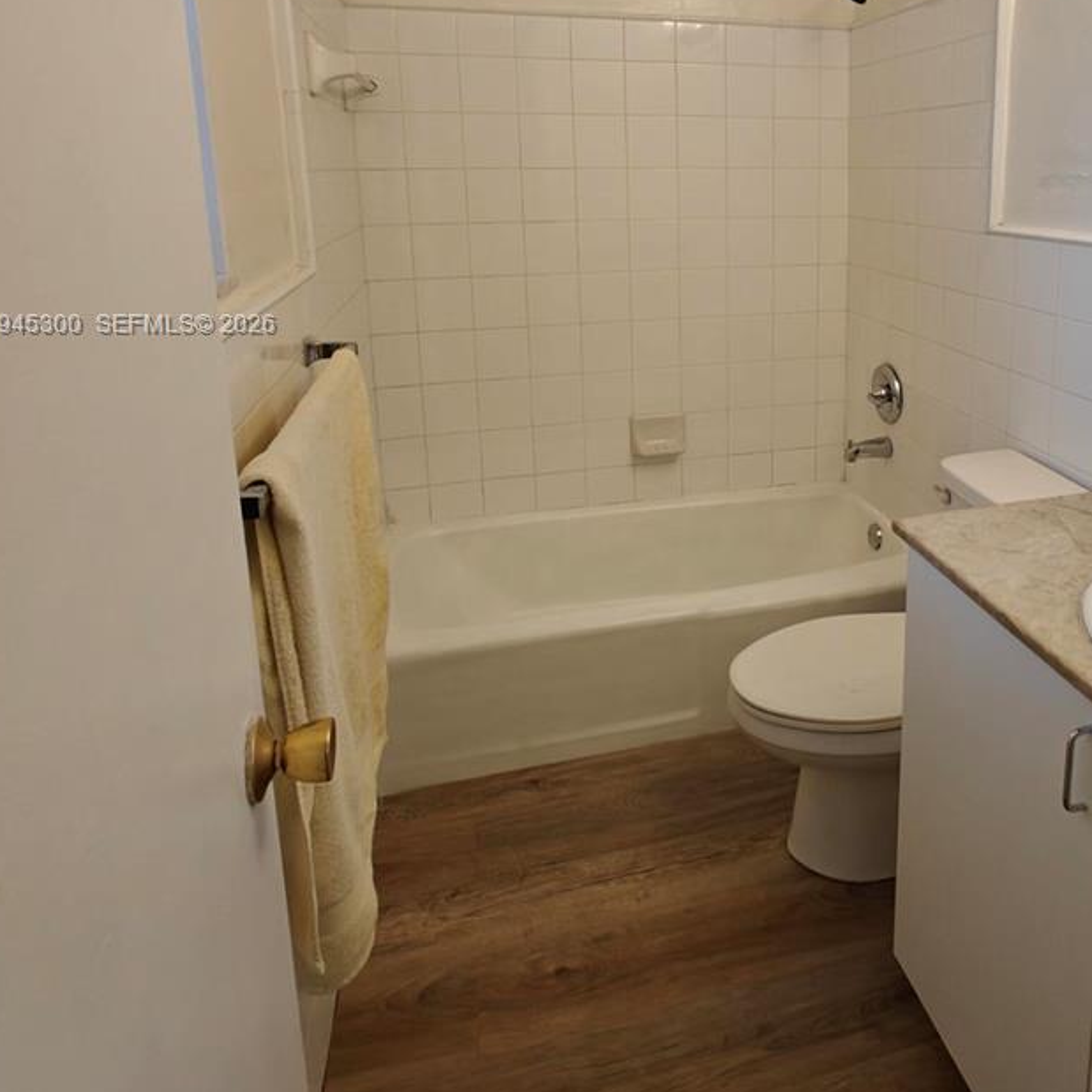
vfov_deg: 62.6
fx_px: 857
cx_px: 743
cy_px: 326
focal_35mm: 24
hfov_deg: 63.1
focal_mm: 2.59
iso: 64
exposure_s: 1/60
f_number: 2.2
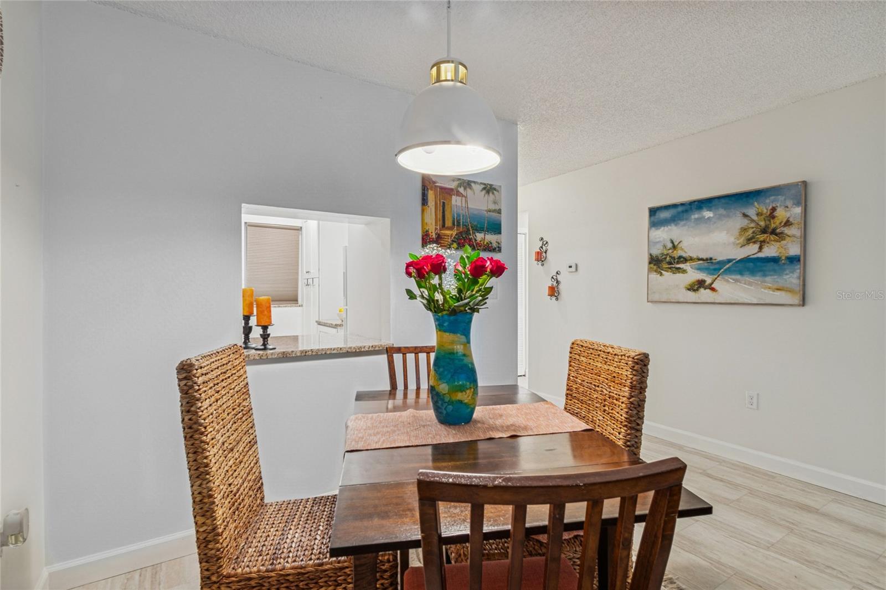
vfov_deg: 73.7
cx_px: 443
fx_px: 394
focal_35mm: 16
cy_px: 295
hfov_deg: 96.7
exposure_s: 1/1.25
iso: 100
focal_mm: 11
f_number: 8
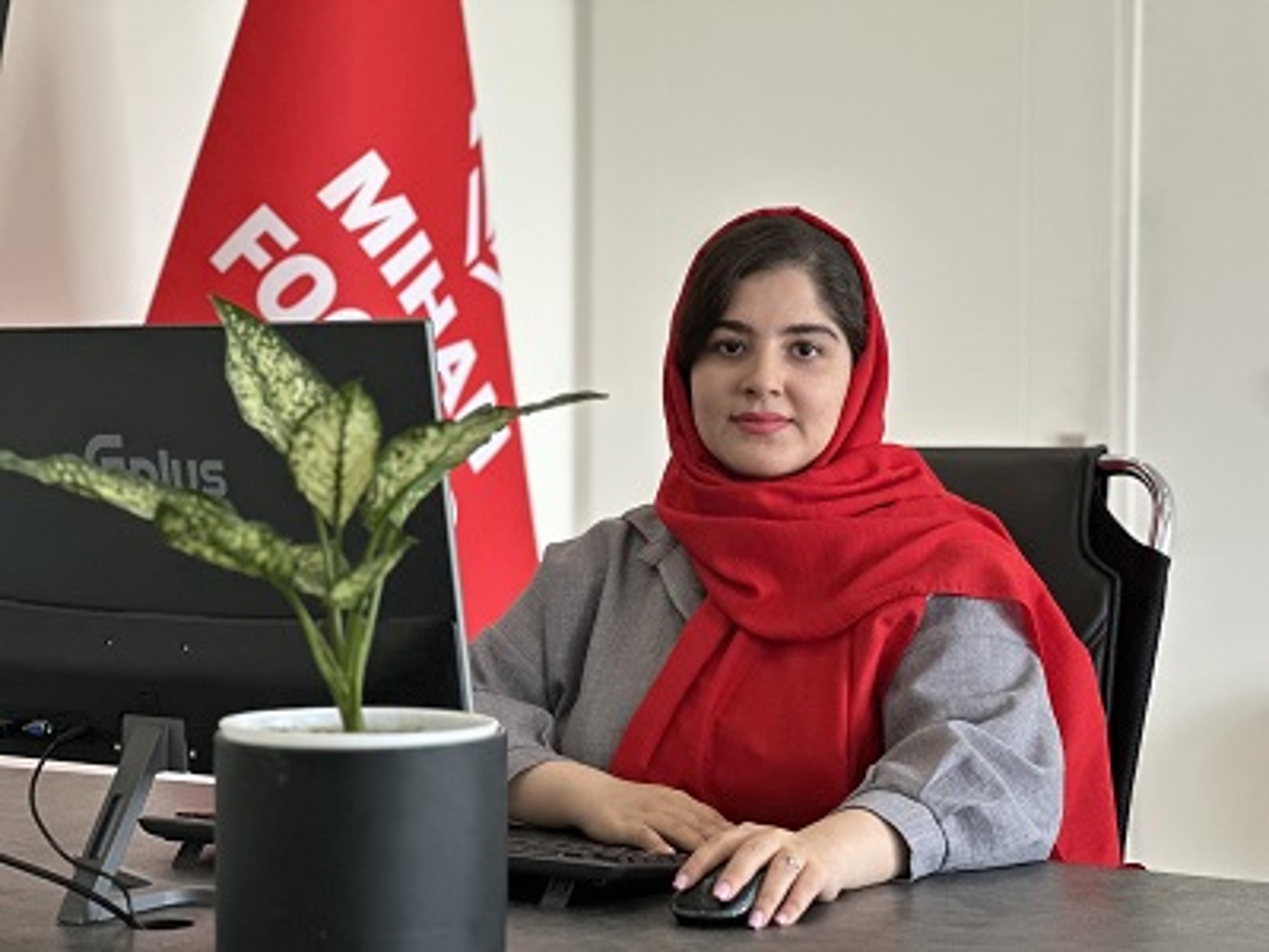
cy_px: 476
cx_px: 634
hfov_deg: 25.3
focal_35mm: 77
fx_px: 2823
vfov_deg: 19.1
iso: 200
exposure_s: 1/100
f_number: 2.8
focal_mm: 9
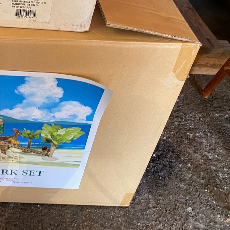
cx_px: 2
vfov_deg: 30.6
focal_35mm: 54
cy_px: 37
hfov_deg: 29.6
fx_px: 406
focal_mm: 4.25
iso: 125
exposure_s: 1/60
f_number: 1.8
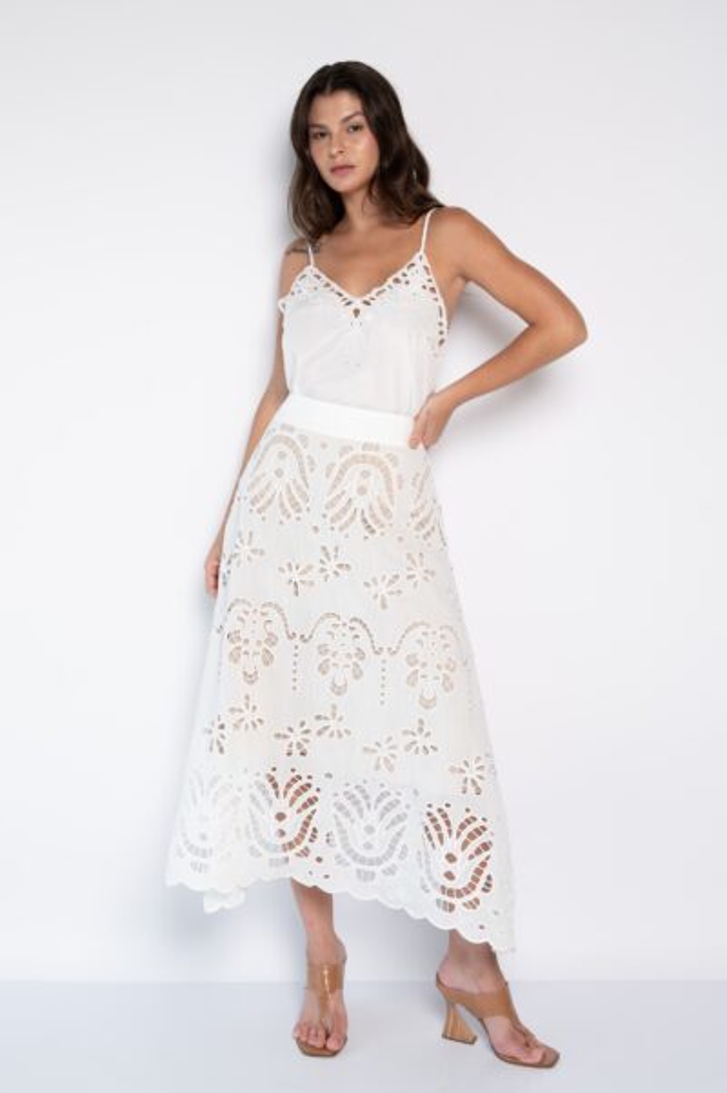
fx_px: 1365
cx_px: 364
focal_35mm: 45
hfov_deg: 29.8
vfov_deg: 43.6
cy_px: 546
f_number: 5
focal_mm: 45
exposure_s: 1/160
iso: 320
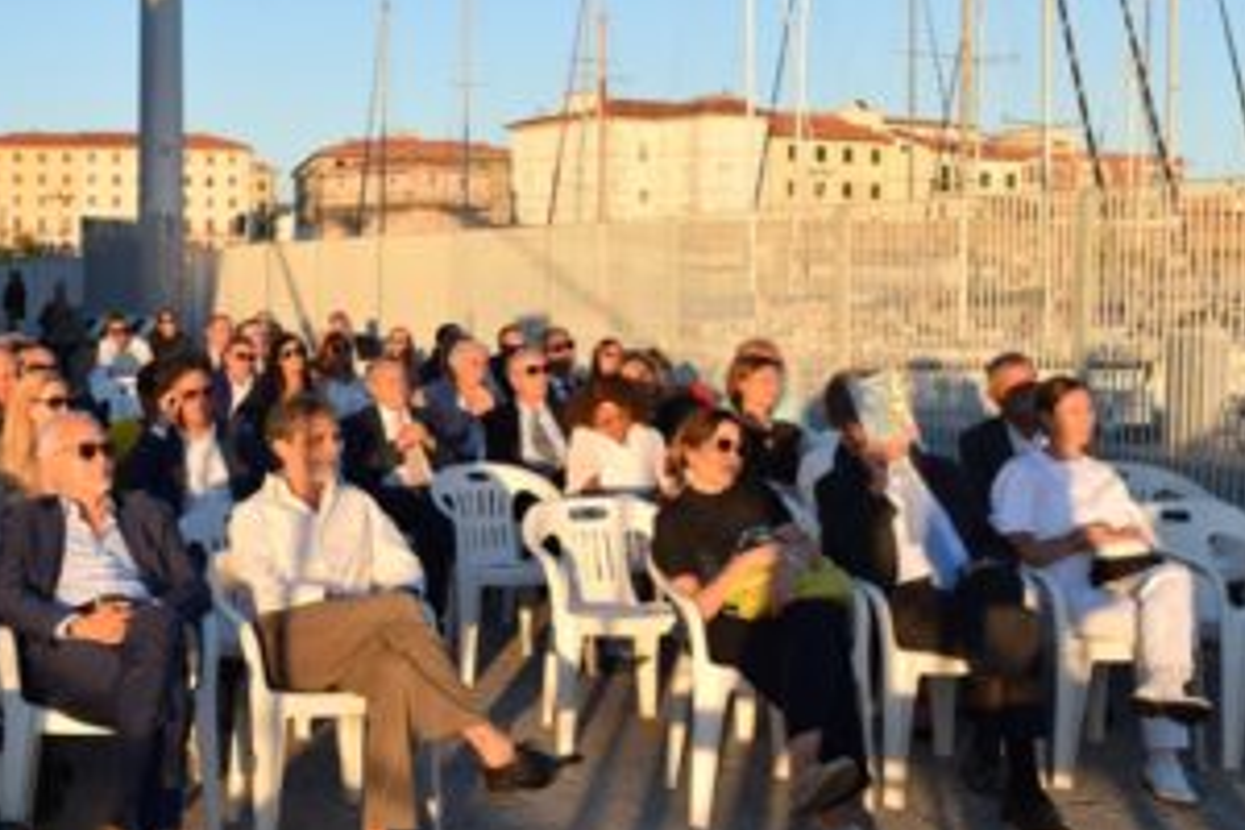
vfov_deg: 26.1
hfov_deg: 38.0
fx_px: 1790
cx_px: 427
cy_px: 382
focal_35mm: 52
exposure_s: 1/125
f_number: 10
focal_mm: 23
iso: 160
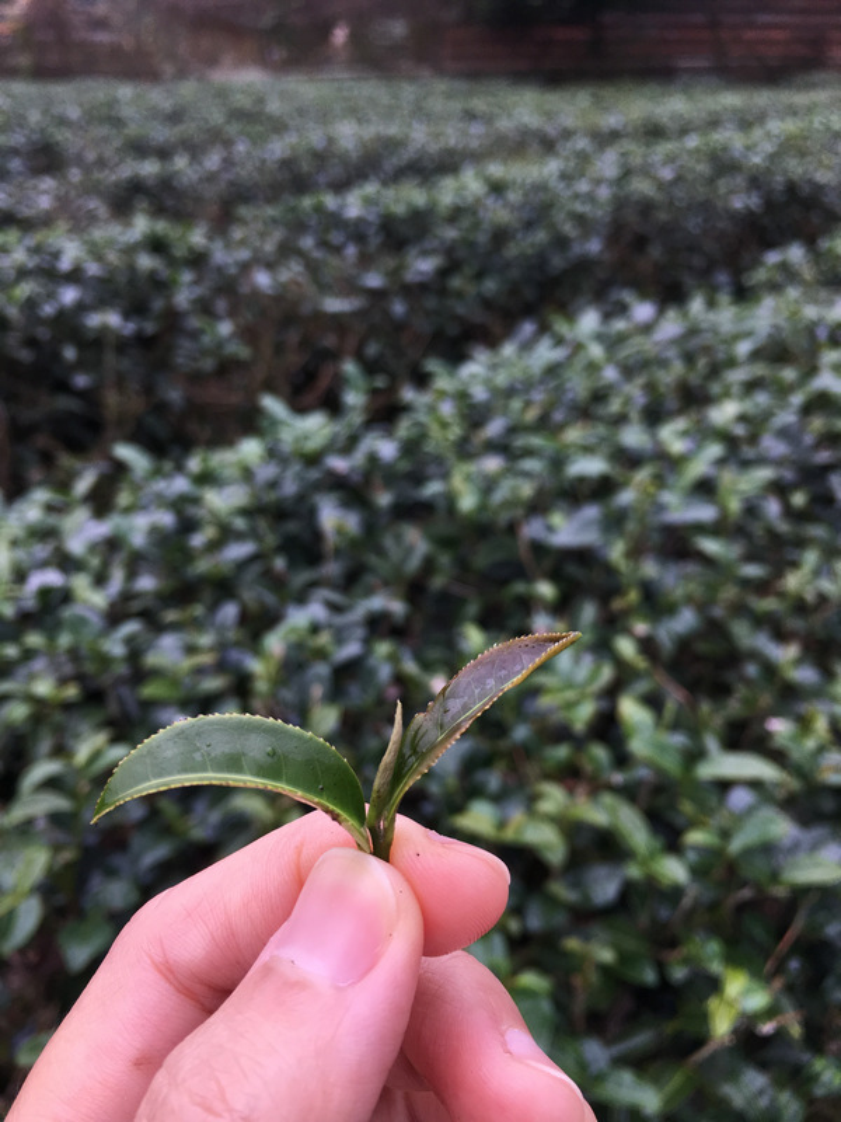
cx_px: 420
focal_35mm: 29
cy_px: 561
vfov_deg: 61.7
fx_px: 939
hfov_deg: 48.2
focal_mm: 4.15
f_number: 2.2
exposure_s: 1/120
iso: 40
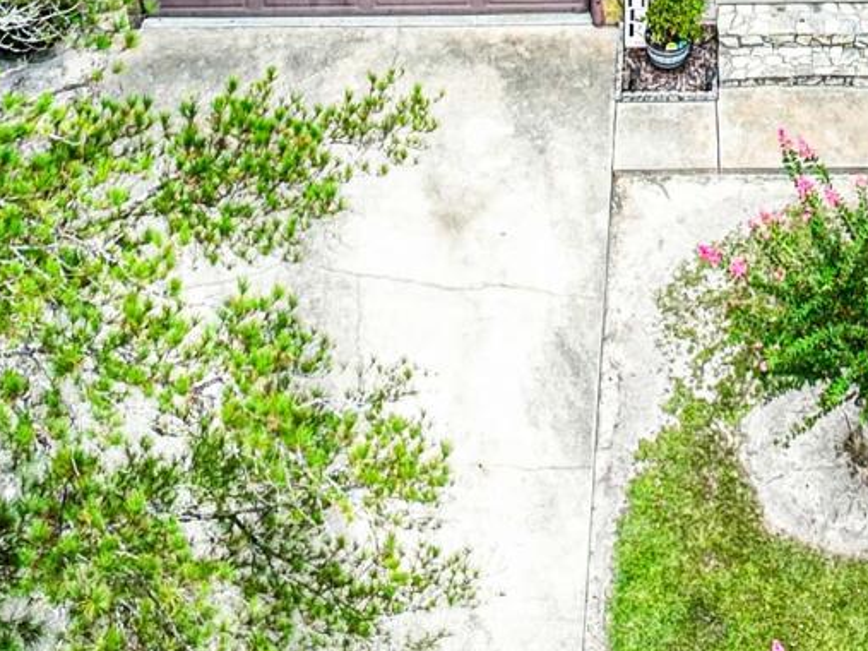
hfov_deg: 13.8
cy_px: -851
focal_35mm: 142
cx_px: 688
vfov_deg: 9.4
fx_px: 3560
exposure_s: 1/160
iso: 100
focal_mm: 12.3
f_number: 2.8
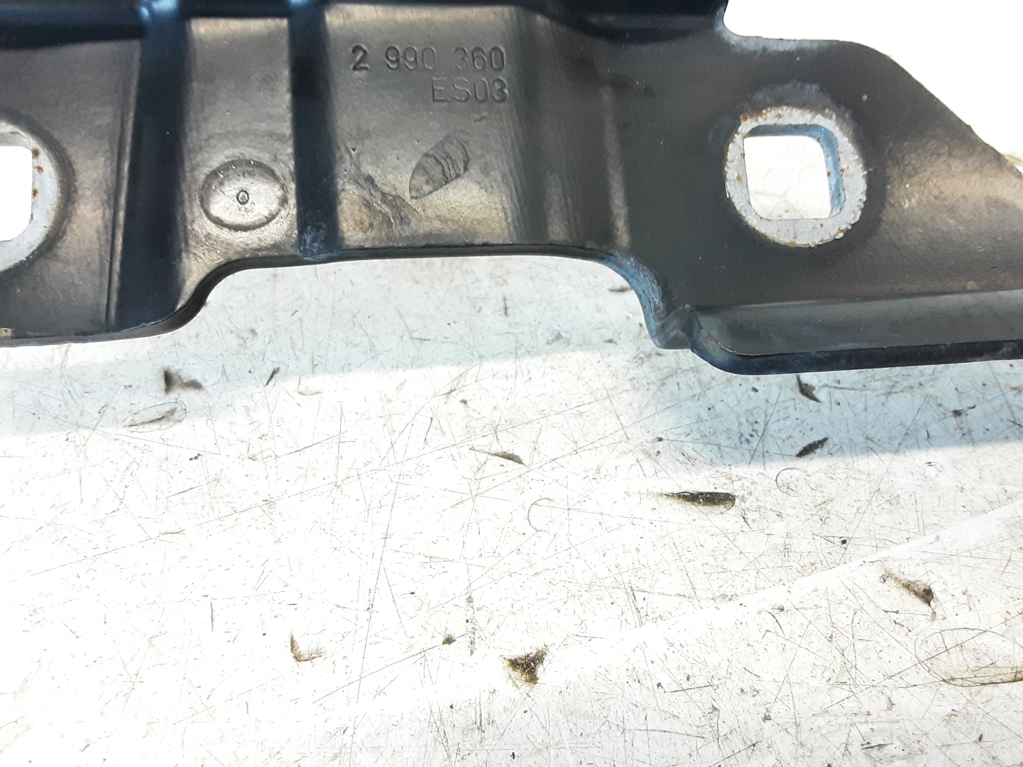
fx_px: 798
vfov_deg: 51.4
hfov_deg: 65.3
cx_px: 512
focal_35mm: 27
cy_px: 384
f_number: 1.9
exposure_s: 1/25
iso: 160
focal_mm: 2.91
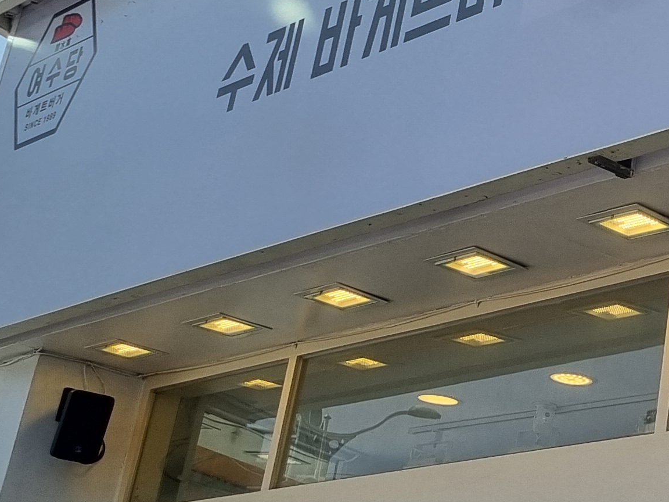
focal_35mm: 91
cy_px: 45
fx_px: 1759
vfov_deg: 16.0
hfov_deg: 19.9
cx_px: 848
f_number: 1.8
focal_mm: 5.4
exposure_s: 1/2960
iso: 50
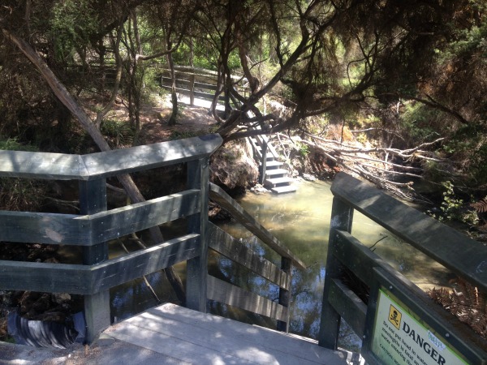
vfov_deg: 40.7
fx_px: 492
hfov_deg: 52.6
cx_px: 244
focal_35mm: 35
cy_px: 182
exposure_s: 1/165
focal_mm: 4.28
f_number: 2.4
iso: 50
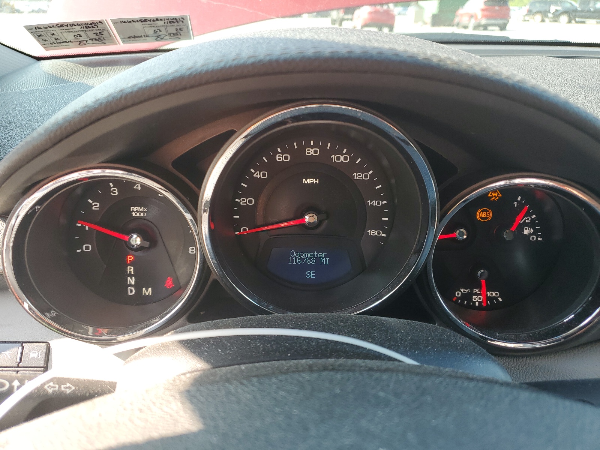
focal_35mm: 26
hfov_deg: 67.3
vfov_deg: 53.1
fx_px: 451
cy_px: 225
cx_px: 300
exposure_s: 1/161
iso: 50
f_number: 1.5
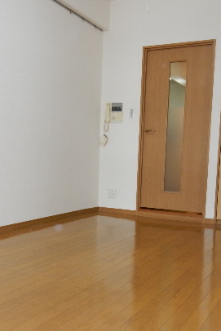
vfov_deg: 47.2
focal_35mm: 41
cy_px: 194
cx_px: 114
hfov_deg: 32.7
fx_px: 377
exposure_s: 1/30
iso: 180
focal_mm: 4.5
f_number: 3.7
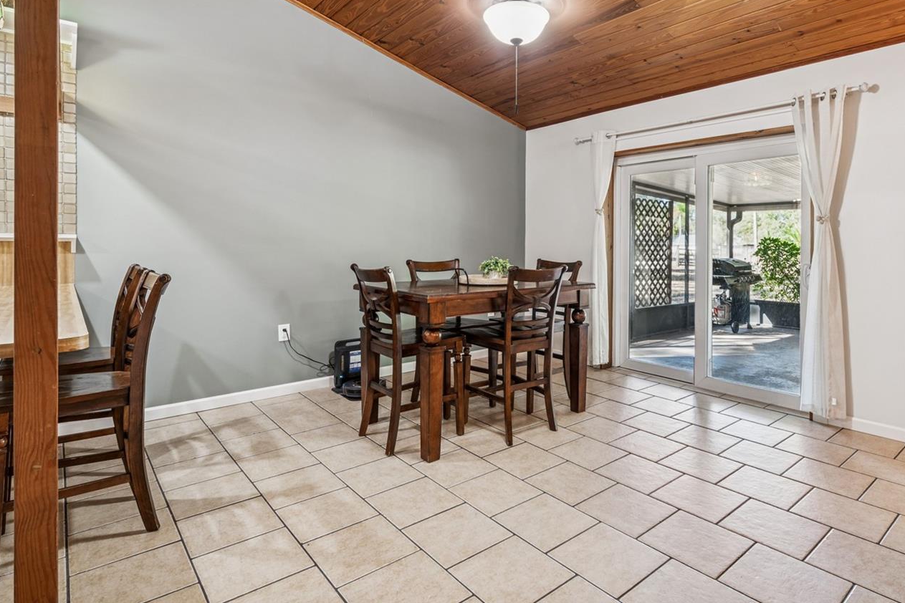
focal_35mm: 19
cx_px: 519
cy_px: 252
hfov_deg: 86.3
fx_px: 478
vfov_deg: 64.2
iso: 100
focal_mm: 10
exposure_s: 1/1.25
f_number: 7.1
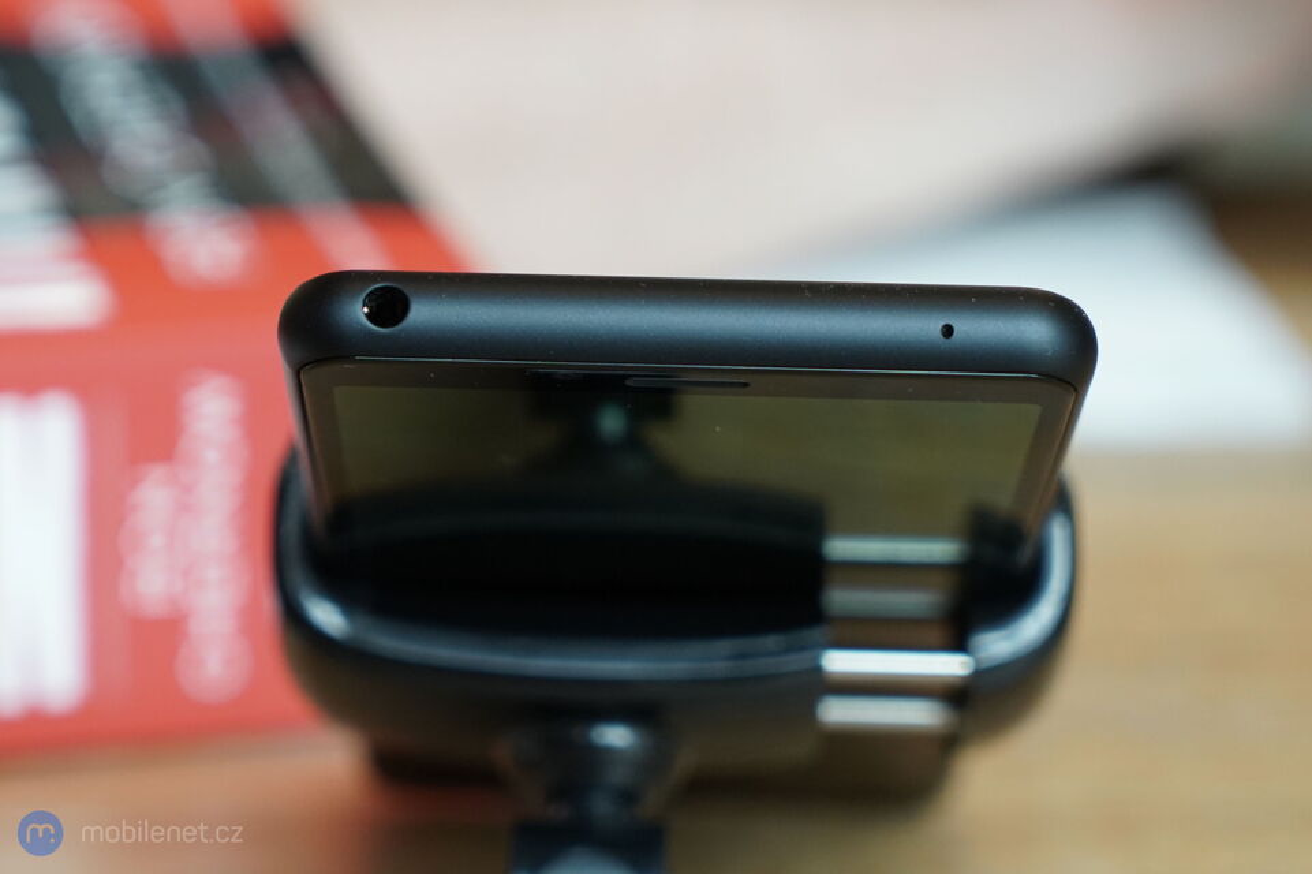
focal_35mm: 70
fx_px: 2550
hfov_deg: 28.9
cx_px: 656
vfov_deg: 19.4
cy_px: 437
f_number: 5
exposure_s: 1/200
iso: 2000
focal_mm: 70
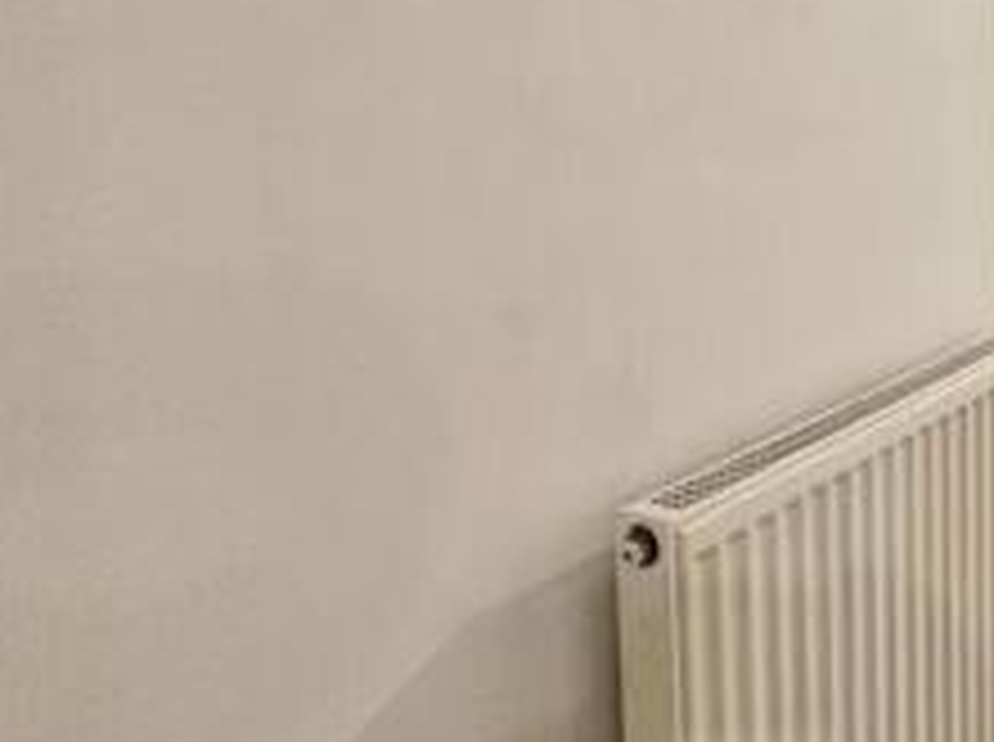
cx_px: 1280
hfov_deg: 35.3
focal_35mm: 37
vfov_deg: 36.9
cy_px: 124
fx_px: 1061
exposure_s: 1/95
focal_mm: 2.22
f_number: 2.2
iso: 320
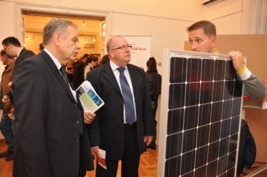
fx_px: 222
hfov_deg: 62.0
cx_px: 134
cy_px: 88
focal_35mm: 30
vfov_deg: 43.5
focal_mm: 20
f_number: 4
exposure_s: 1/60
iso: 500
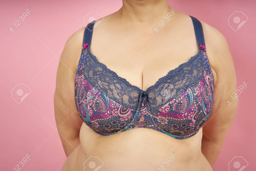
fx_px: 604
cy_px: 86
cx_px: 128
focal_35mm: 85
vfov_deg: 16.1
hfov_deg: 23.9
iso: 125
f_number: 14
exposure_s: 1/250
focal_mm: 85
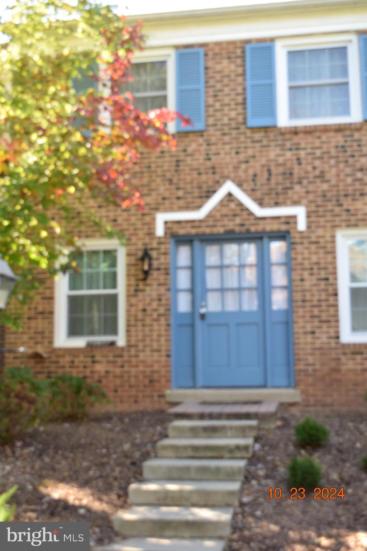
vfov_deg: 42.3
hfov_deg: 28.9
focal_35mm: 46
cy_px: 276
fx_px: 711
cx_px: 184
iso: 400
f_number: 6.3
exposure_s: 1/125
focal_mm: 31
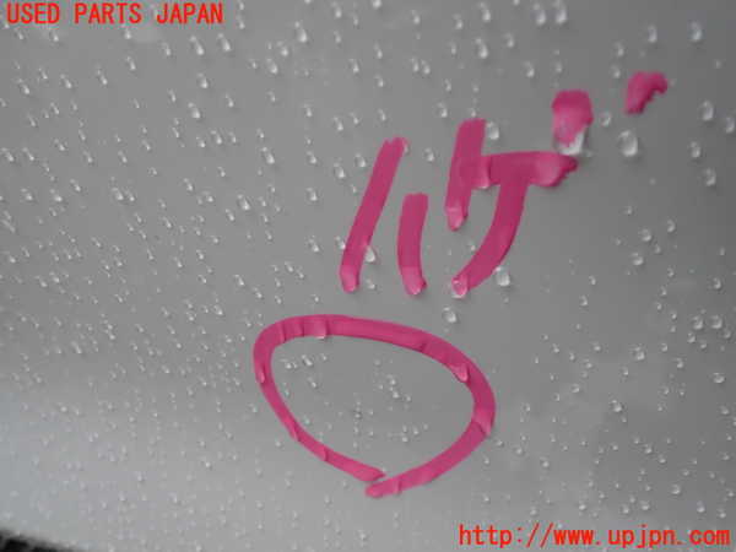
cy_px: 276
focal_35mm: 30
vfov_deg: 46.8
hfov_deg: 60.0
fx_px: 638
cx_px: 368
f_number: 2.3
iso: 100
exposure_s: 1/80
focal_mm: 5.4
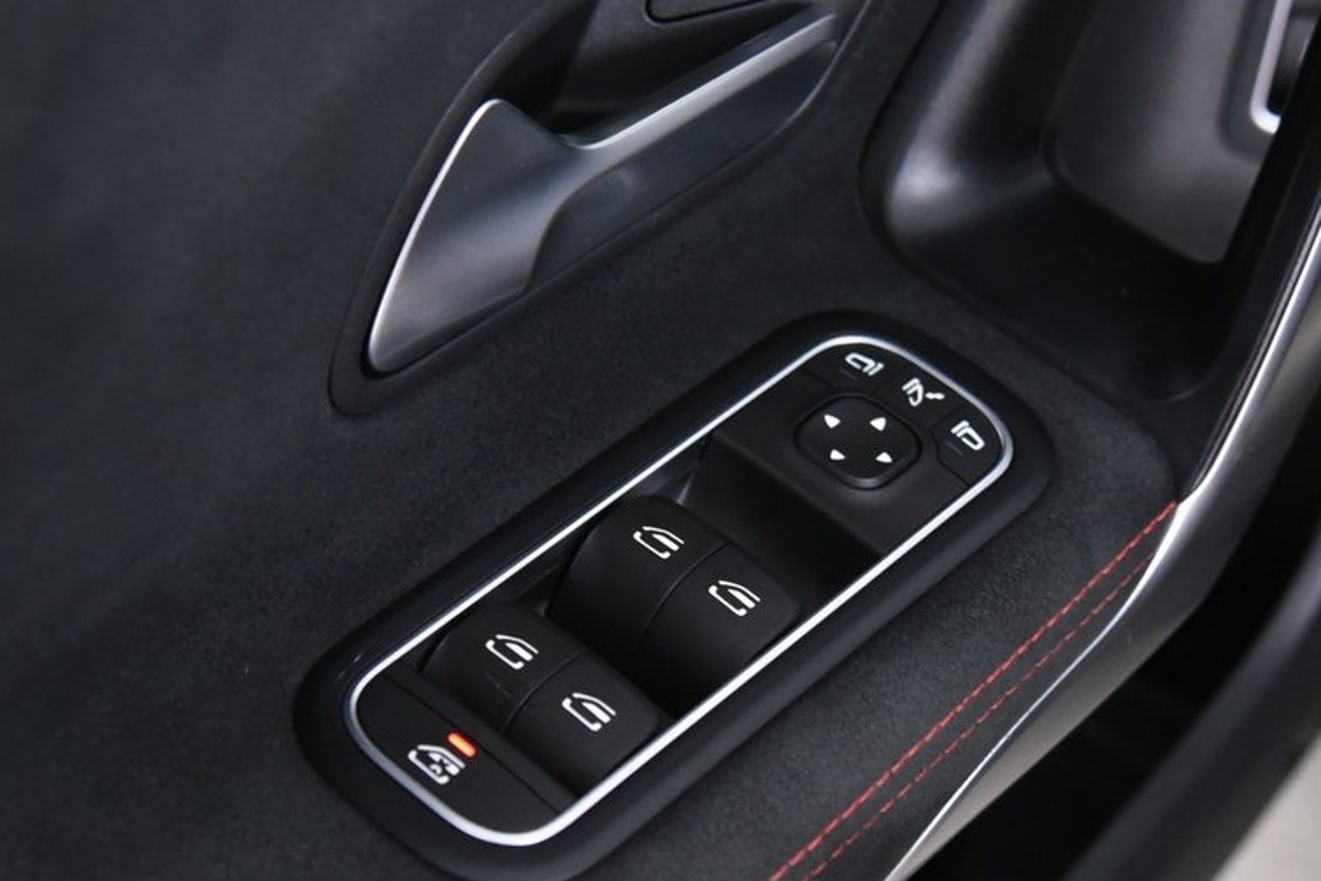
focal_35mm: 86
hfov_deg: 23.6
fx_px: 3155
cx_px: 700
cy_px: 505
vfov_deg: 15.9
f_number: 4
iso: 4000
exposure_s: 1/30
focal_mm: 40
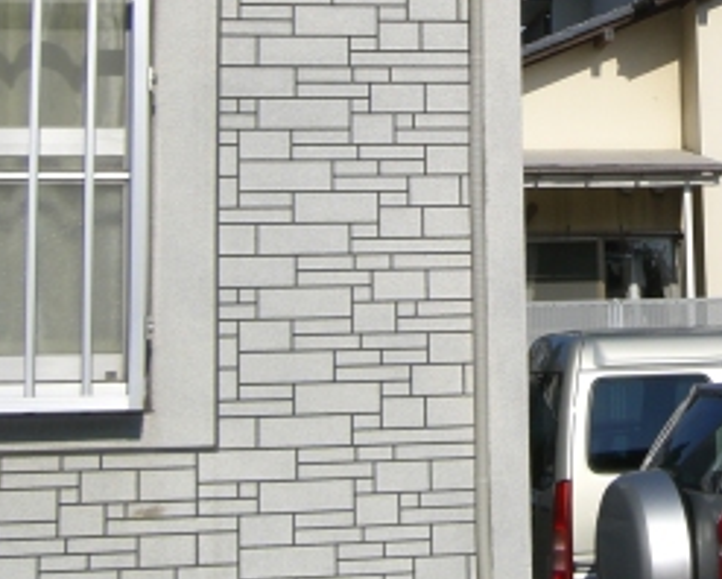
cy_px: -96
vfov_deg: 15.5
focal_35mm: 96
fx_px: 2053
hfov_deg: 19.4
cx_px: 707
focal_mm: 6.2
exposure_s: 1/1000
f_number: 4.3
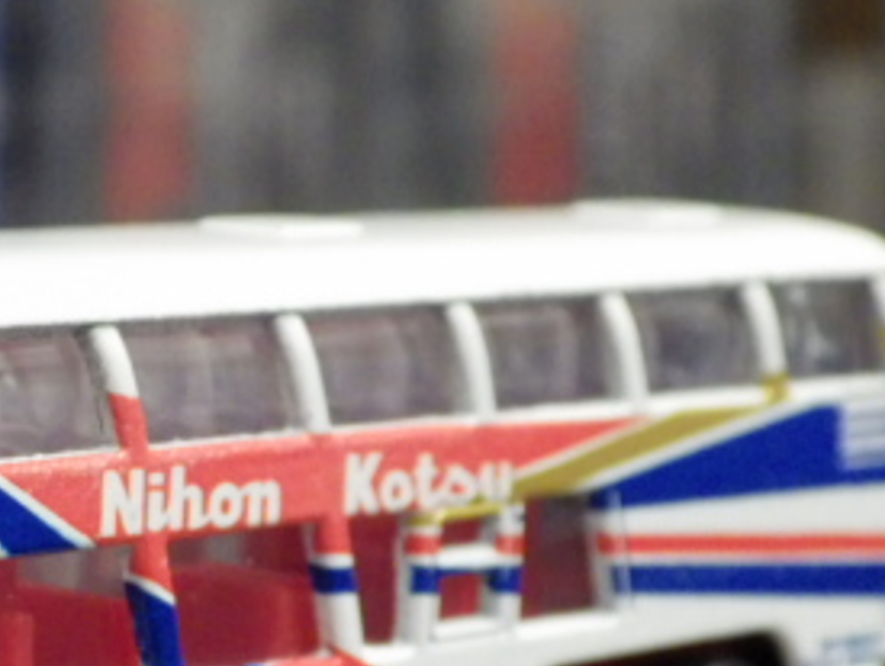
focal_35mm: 165
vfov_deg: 9.0
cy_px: 624
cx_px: 84
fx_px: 4224
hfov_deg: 11.9
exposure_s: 1/30
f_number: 4.2
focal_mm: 12.8
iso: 800
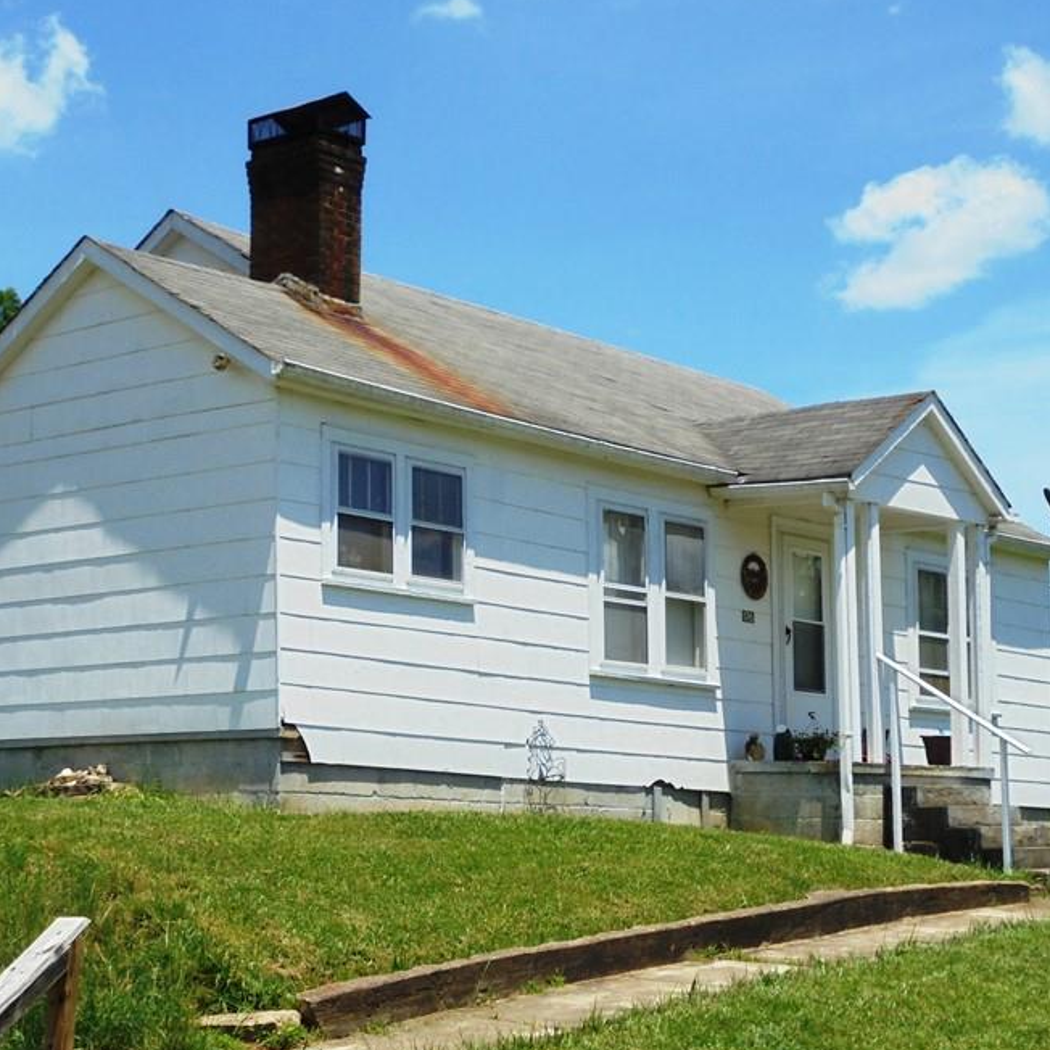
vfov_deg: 25.4
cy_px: 557
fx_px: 2334
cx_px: 486
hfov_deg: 25.4
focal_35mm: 68
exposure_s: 1/1000
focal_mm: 8.9
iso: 100
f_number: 4.8
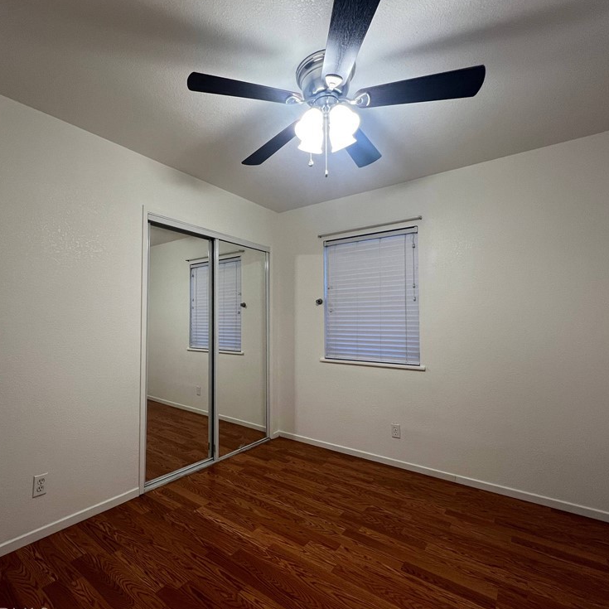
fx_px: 318
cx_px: 259
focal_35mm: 16
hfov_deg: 86.8
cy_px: 309
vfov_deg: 87.4
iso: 160
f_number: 1.8
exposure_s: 1/60
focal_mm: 1.57
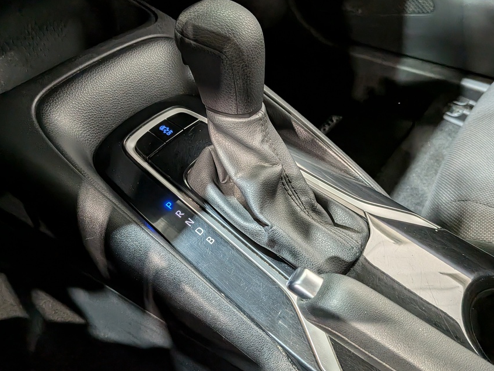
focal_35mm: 29
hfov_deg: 61.6
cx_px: 241
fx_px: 414
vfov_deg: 48.3
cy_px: 185
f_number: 1.7
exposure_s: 1/100
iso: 116
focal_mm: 4.53
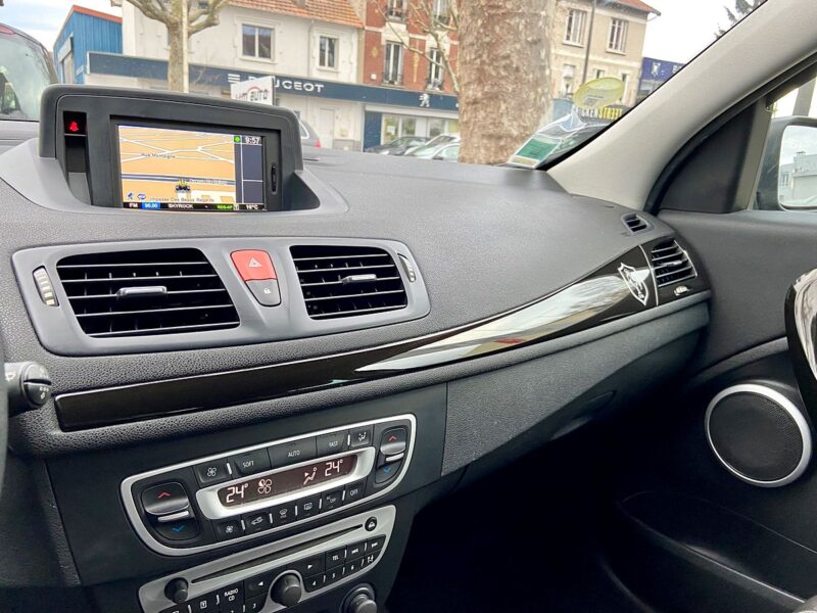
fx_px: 614
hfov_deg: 67.3
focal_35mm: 26
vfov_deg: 53.1
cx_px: 408
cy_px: 306
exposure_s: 1/77
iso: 125
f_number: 1.8
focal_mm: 4.25
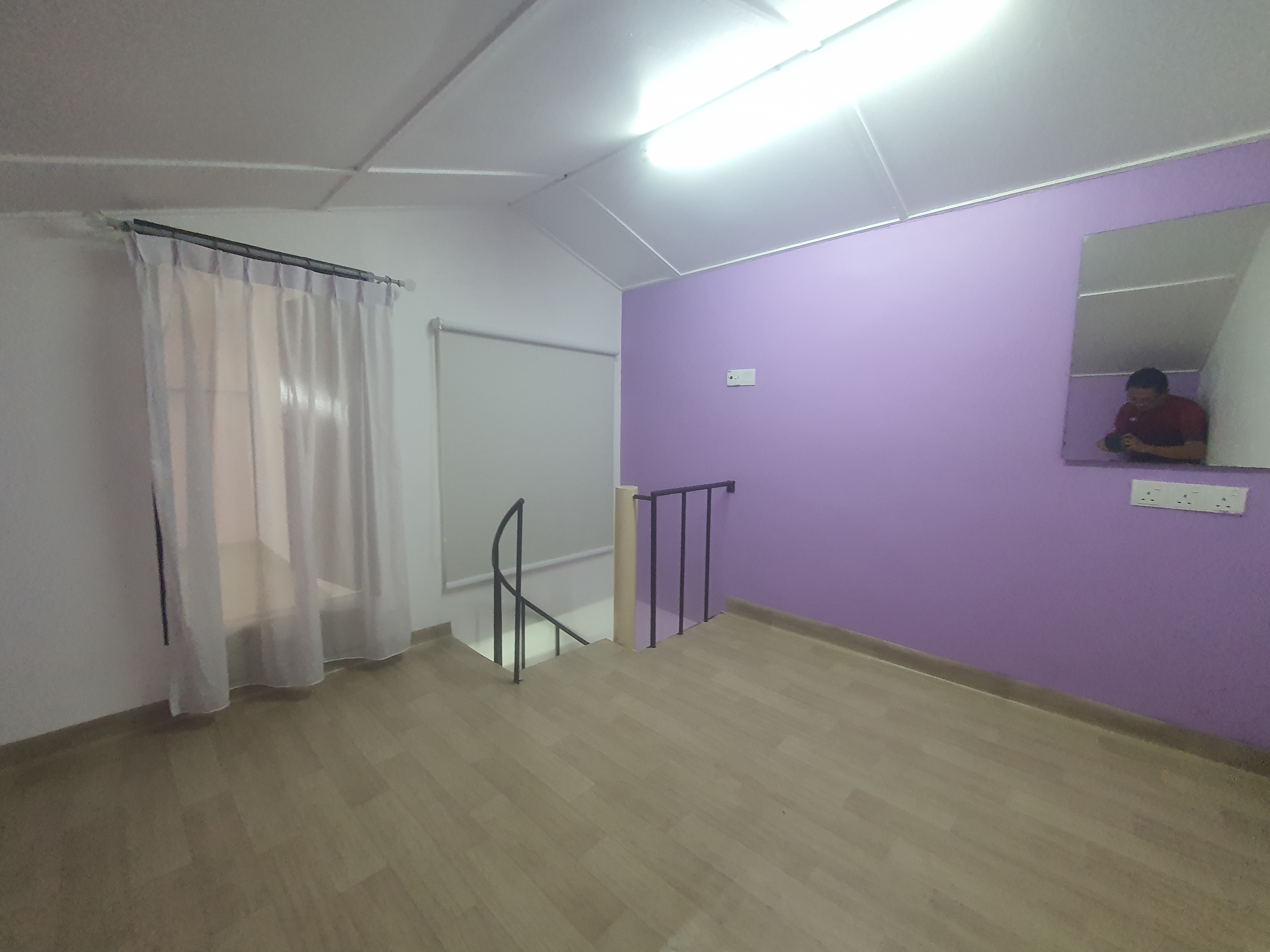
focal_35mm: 13
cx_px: 635
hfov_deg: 106.2
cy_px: 476
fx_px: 477
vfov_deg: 89.9
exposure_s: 1/50
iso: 400
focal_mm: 1.8
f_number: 2.2
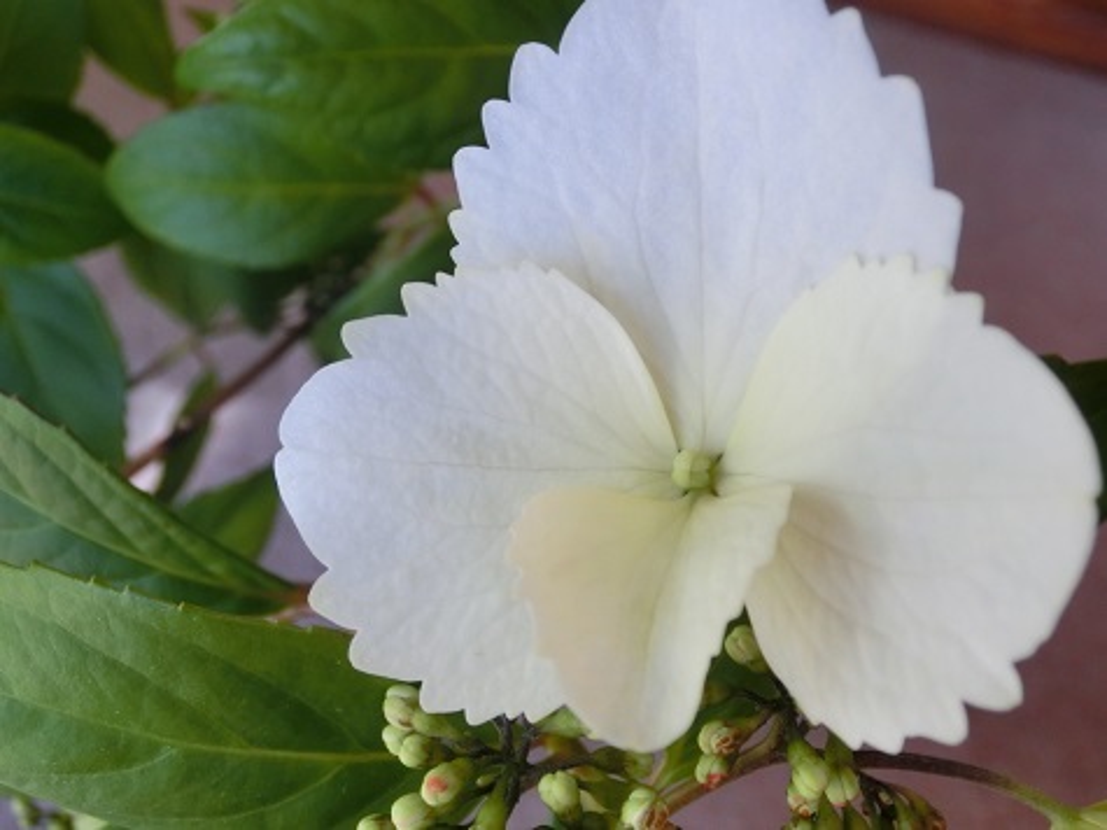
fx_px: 1183
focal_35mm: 37
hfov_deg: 50.1
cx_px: 554
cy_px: 415
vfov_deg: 38.6
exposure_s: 1/125
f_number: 4.1
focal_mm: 6.5
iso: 160
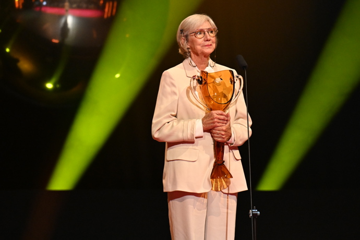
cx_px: 180
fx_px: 3000
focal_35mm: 300
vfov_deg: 4.6
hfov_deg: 6.9
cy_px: 120
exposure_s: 1/400
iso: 5000
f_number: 3.5
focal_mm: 200
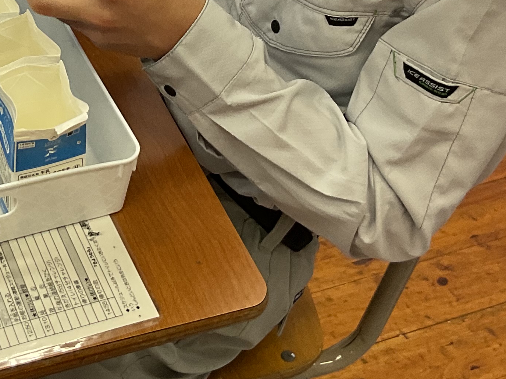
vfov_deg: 16.5
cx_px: 45
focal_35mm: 85
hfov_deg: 22.4
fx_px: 1242
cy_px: -96
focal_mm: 3
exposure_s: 1/60
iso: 40
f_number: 1.8
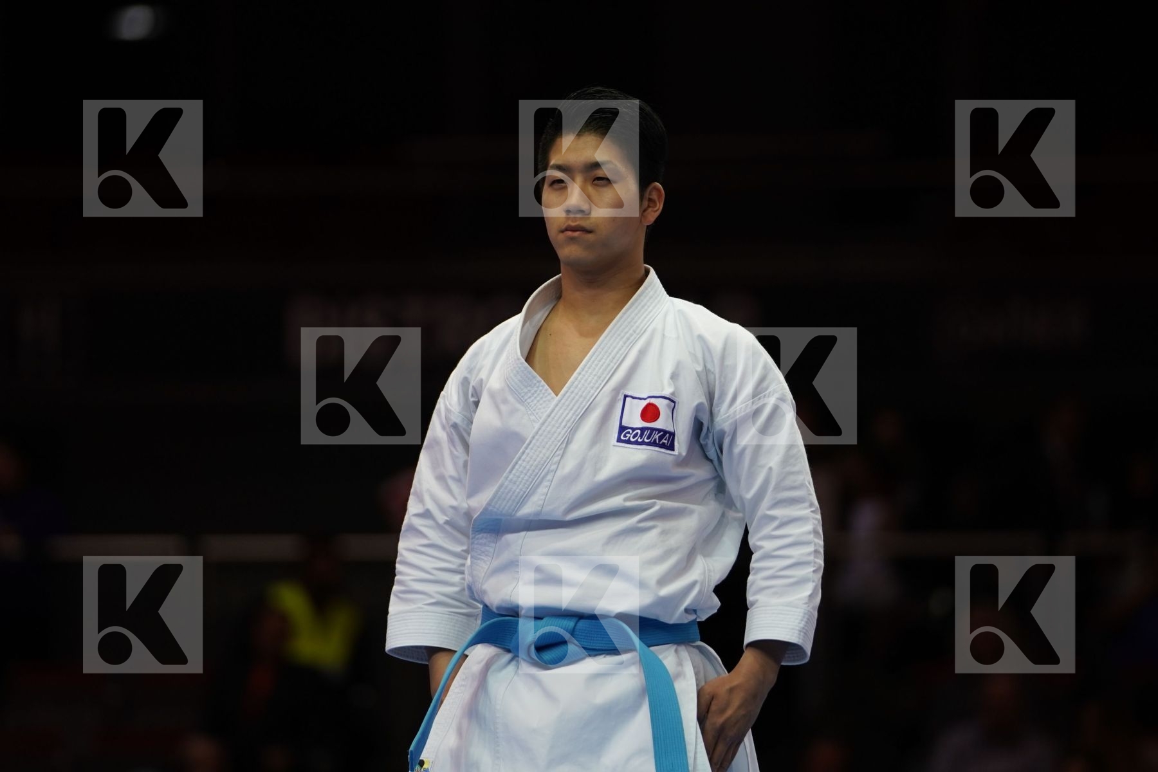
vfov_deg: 5.2
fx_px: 8491
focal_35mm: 264
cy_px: 386
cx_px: 579
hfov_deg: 7.8
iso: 320
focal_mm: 176
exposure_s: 1/125
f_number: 2.8
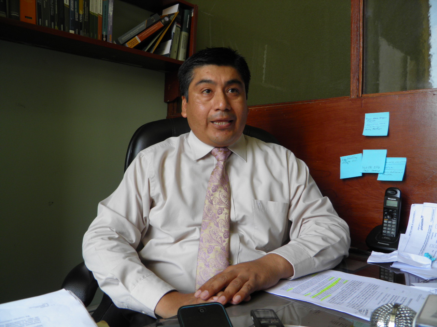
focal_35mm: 28
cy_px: 164
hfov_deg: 63.4
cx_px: 218
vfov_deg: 49.7
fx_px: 353
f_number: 2.8
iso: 50
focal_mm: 4.9
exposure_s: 1/30
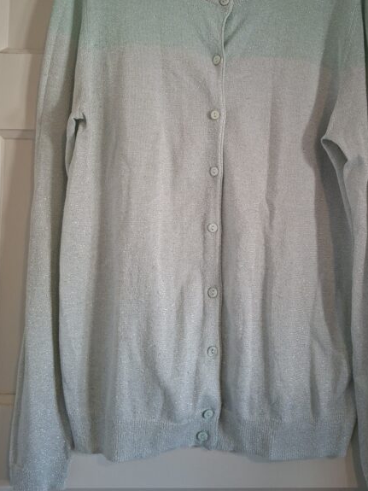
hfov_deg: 43.9
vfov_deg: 56.3
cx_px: 225
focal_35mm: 32
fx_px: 454
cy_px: 190
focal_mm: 5.54
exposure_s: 1/30
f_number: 1.8
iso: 250
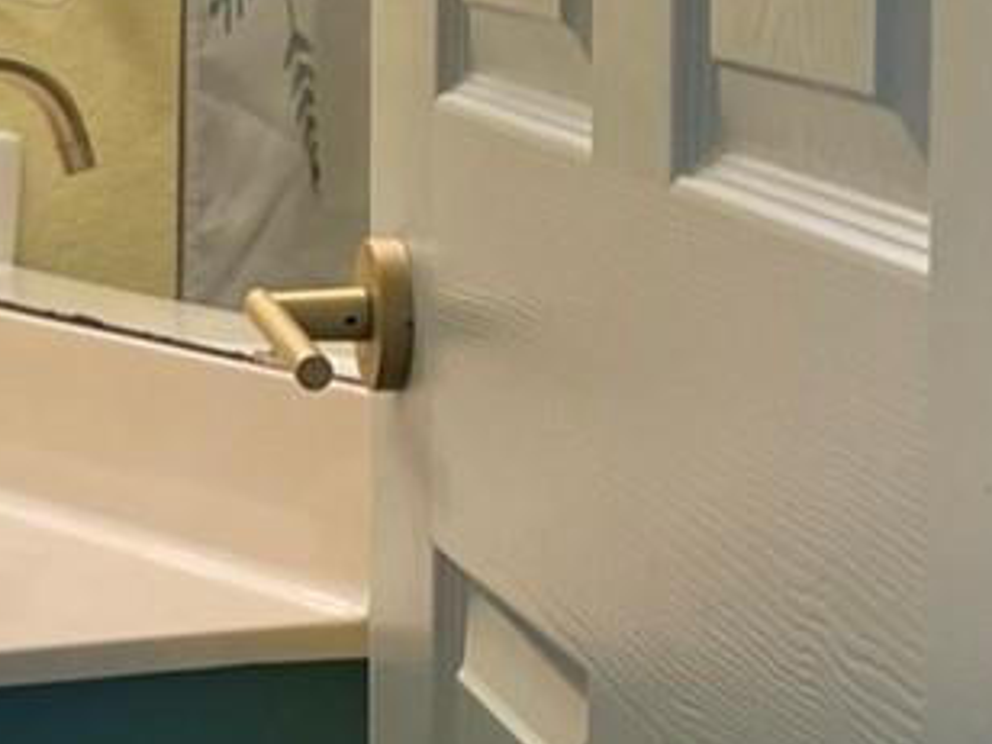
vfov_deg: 10.9
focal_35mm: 135
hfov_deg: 13.7
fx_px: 3869
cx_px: -515
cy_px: 37
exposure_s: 1/120
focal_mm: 4.2
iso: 80
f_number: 1.6
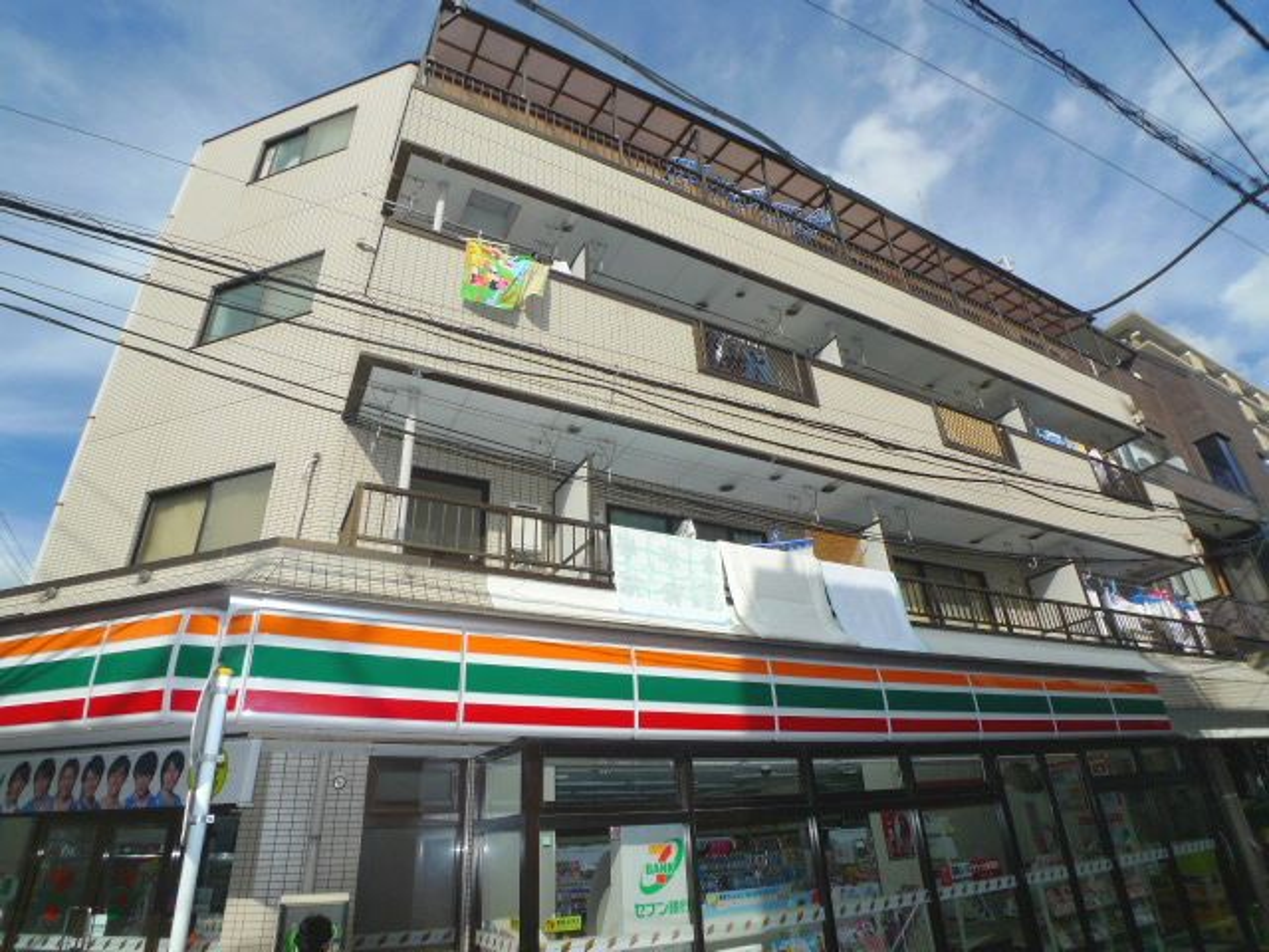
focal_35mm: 24
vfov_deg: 56.8
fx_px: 880
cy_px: 476
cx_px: 634
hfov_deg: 71.6
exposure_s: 1/800
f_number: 5
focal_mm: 5.1
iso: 100
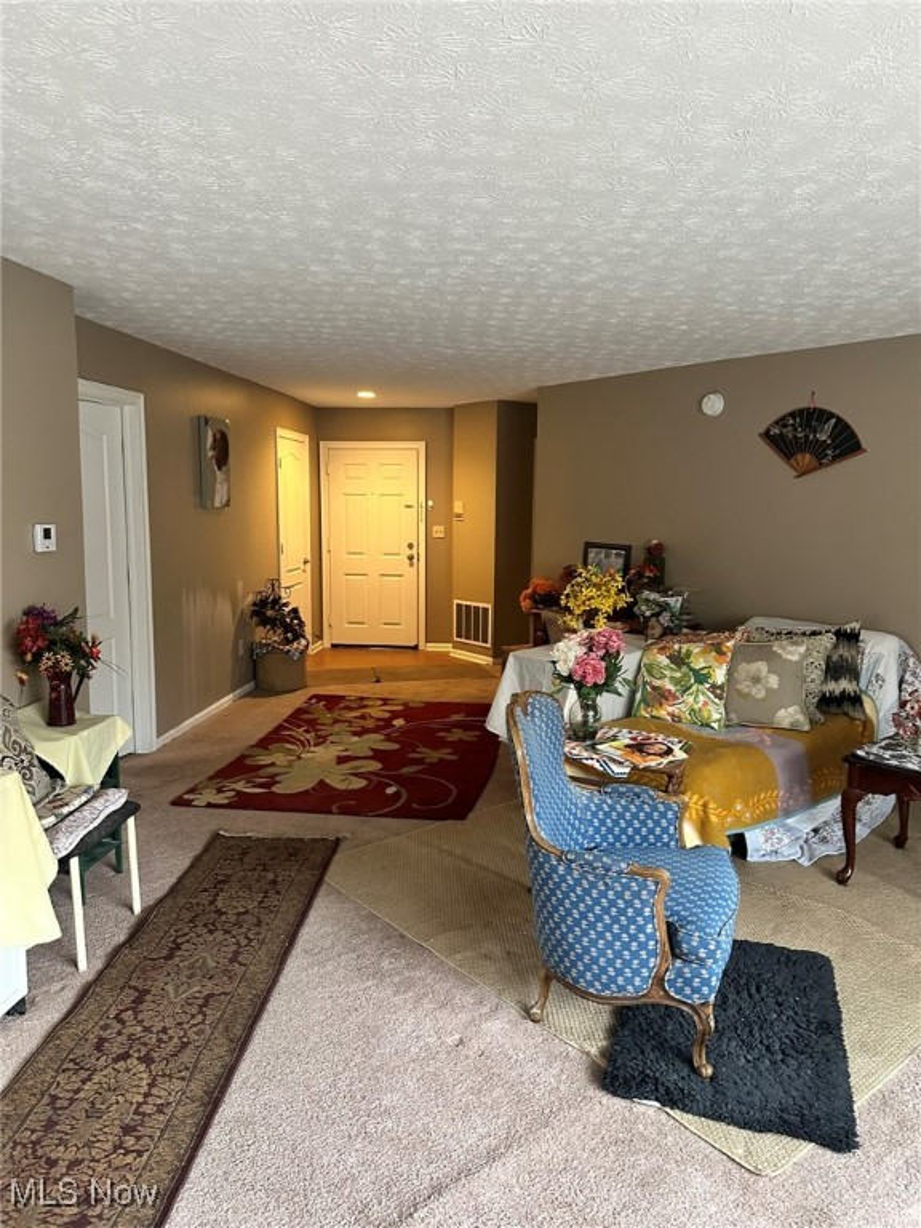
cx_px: 460
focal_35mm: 24
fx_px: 851
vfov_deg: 71.6
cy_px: 614
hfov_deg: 56.8
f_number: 1.78
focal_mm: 6.86
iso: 400
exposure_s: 1/60
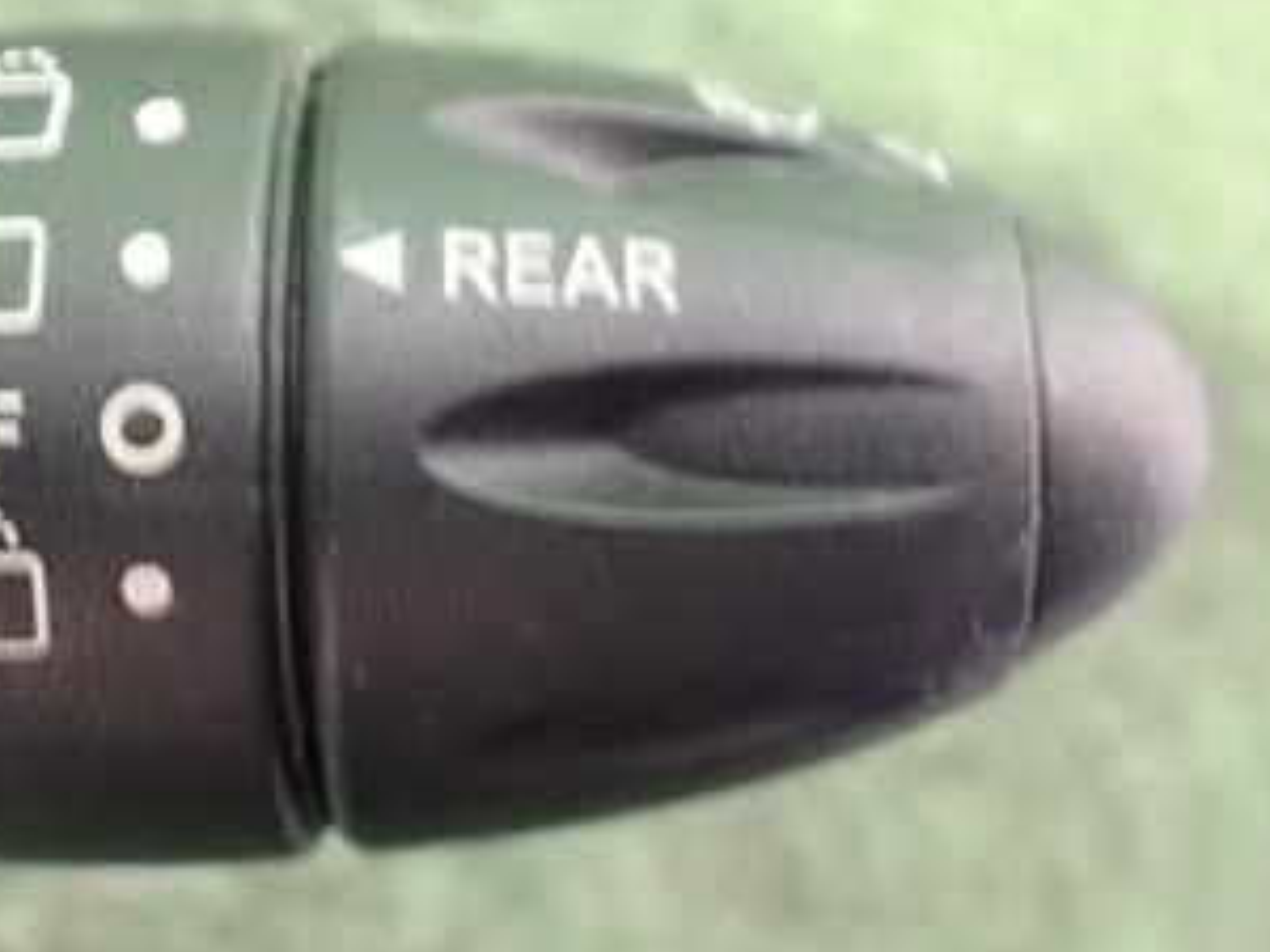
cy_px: 355
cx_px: 89
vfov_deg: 24.3
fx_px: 2201
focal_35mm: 60
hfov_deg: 30.5
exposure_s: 1/20
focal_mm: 5.4
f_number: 2.3
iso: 1600
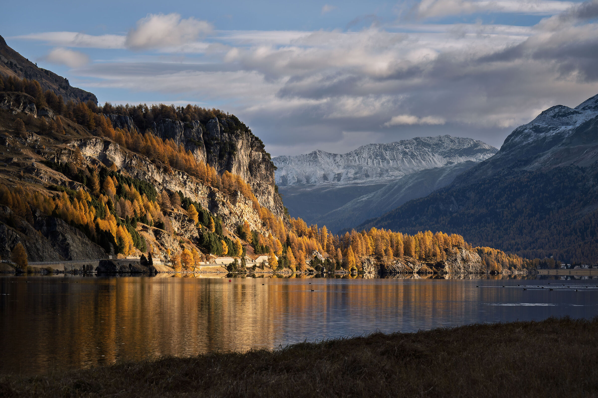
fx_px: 2209
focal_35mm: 133
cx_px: 299
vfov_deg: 10.3
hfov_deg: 15.4
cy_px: 199
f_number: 11
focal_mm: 89
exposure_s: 1/250
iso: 320
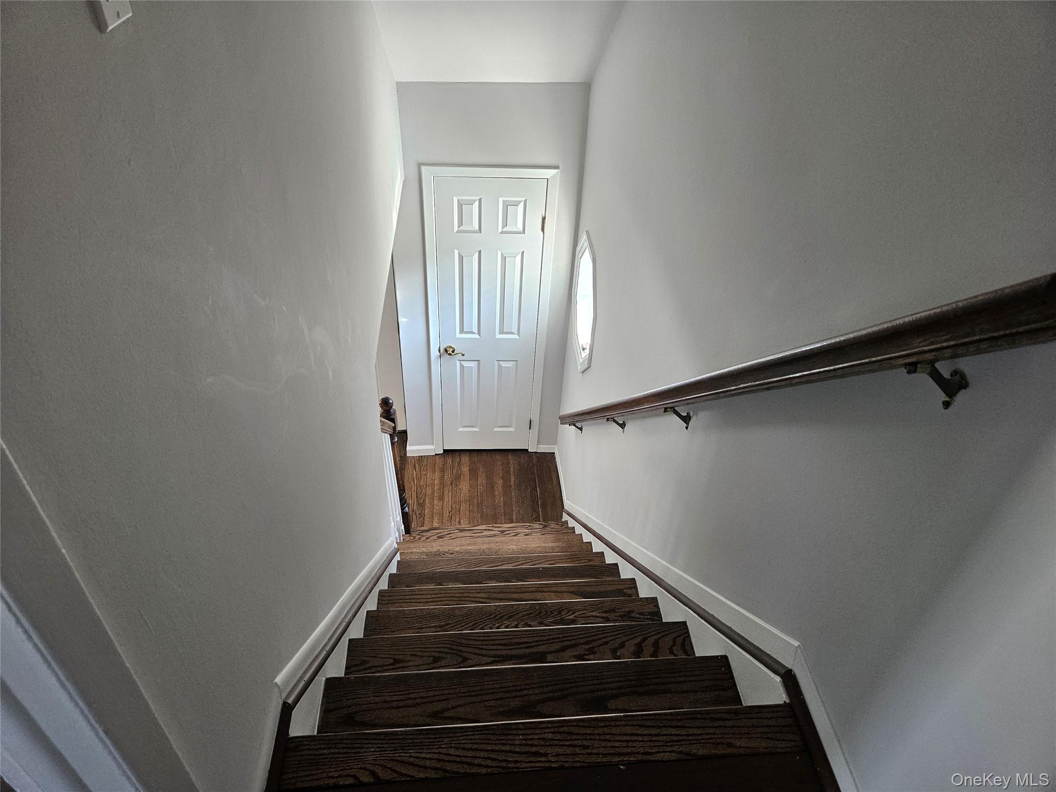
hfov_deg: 73.9
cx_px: 528
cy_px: 396
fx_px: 702
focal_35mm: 23
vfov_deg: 58.9
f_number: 1.8
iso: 320
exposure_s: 1/170
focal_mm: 5.4
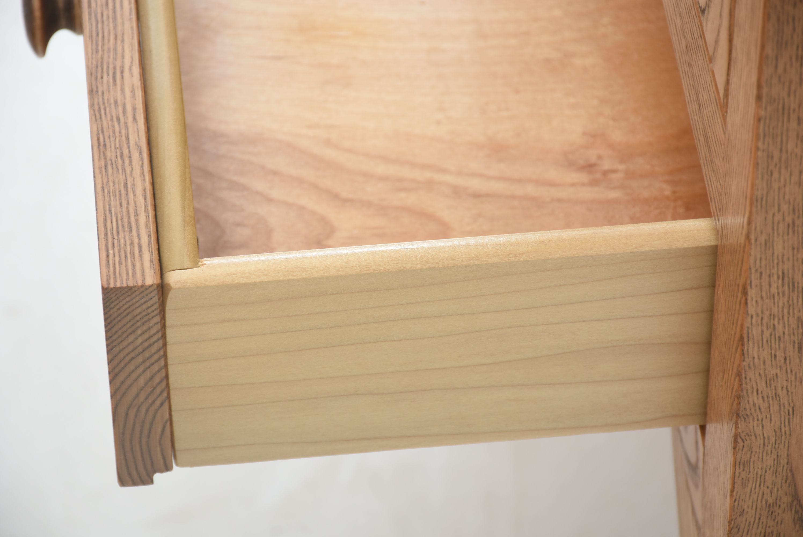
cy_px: 268
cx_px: 402
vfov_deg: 6.6
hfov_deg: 9.8
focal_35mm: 210
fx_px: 4688
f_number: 8
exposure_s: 1/125
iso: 200
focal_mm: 140
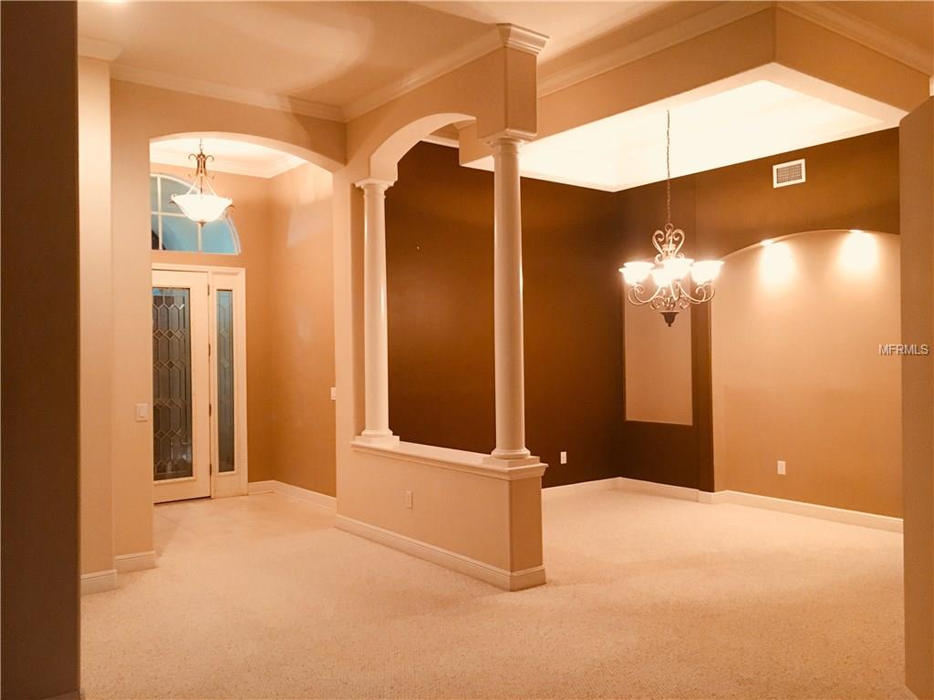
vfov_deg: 48.2
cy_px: 350
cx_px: 467
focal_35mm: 29
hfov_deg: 61.7
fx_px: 782
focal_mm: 4.15
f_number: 2.2
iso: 200
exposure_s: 1/15
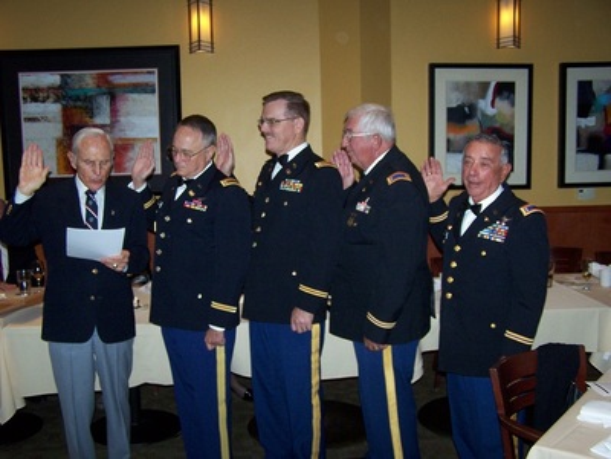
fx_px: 671
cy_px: 230
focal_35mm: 38
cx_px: 306
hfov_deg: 49.0
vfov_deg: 37.7
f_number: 2.8
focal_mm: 6.3
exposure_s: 1/60
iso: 140
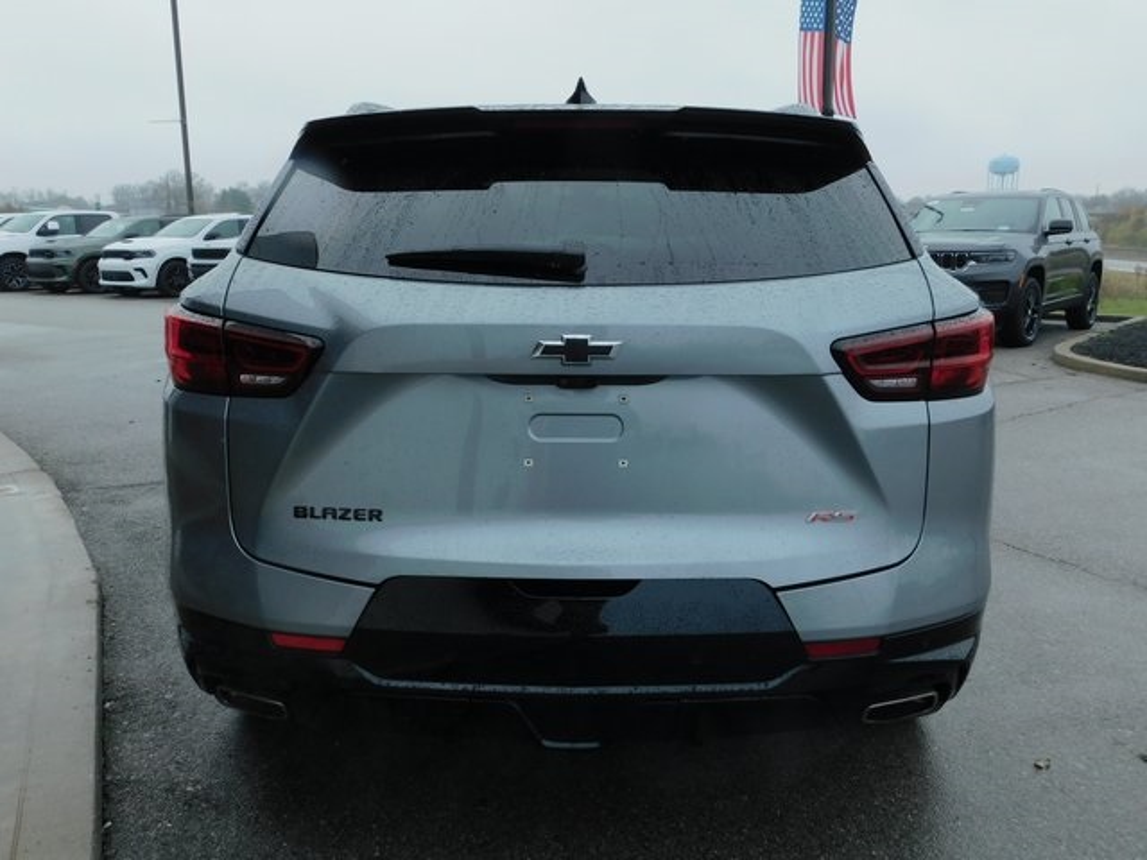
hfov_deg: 60.0
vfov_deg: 46.8
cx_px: 574
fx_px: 994
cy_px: 430
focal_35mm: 30
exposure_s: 1/640
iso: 125
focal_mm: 5.3
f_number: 3.2
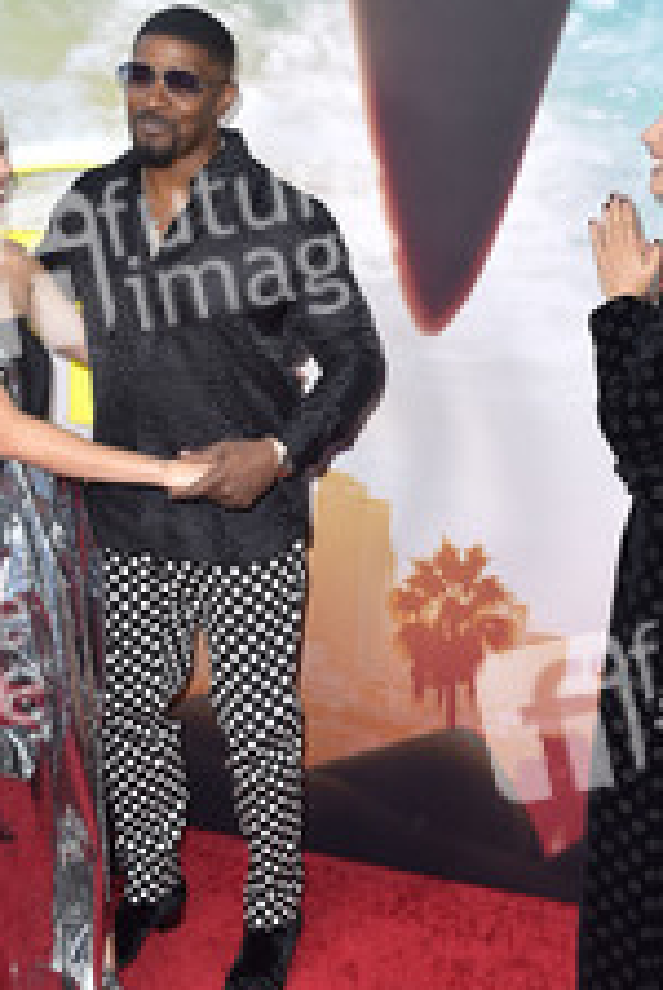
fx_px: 1377
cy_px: 477
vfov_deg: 39.5
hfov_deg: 27.1
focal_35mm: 50
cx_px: 303
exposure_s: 1/250
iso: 640
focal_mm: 28
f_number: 5.6
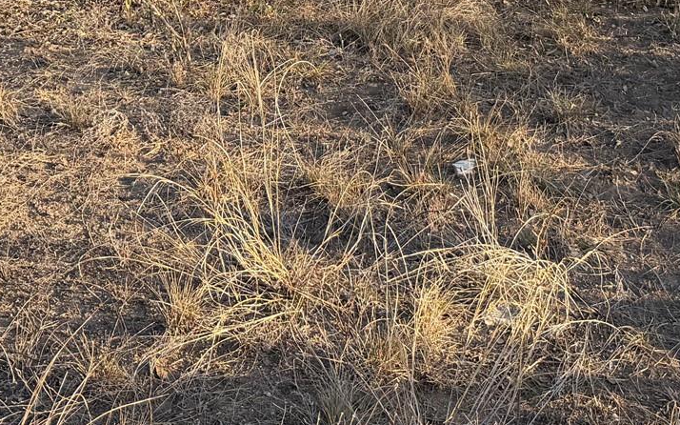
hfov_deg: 28.1
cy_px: -264
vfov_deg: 15.9
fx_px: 1353
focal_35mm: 73
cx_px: 446
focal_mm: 6.76
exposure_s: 1/1192
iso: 80
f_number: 1.78
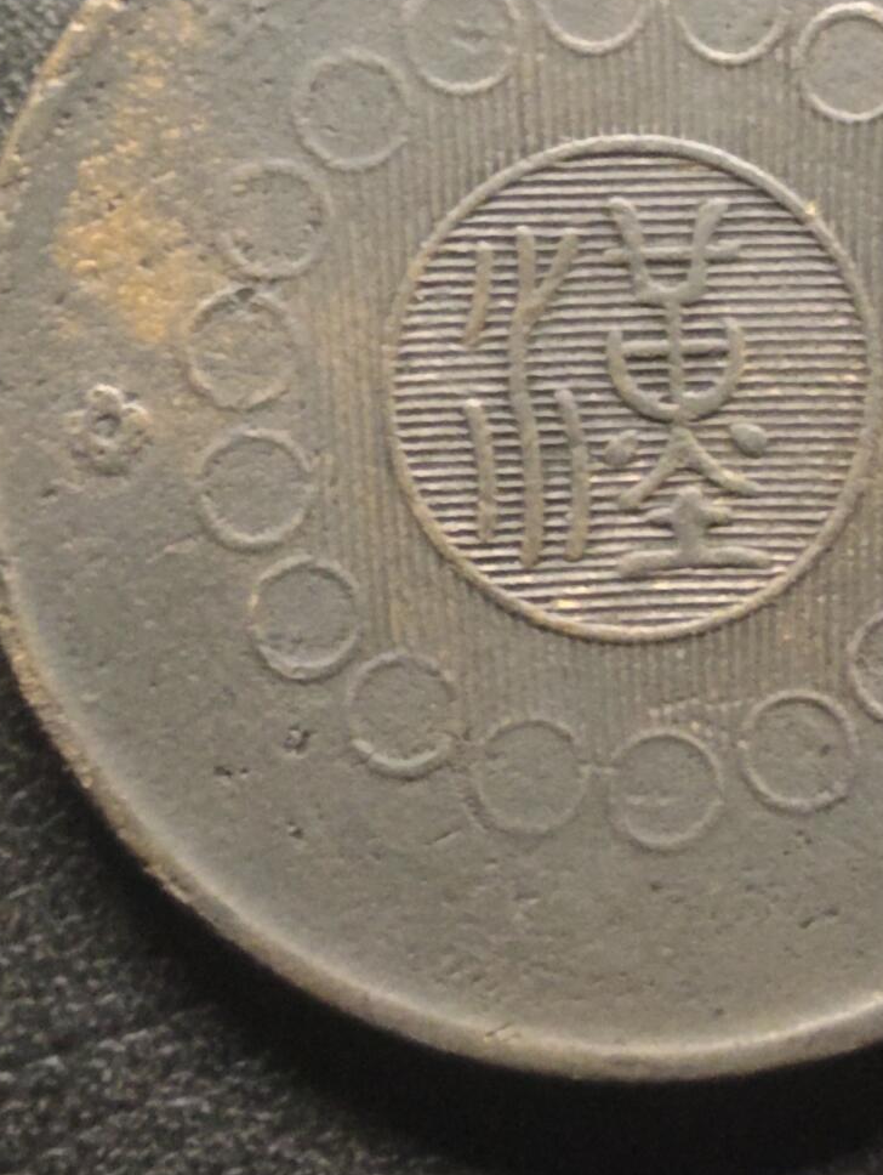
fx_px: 3157
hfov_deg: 15.9
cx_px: 647
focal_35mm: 93
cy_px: 394
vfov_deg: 21.0
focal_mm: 3.42
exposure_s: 1/20
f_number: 2.2
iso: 1600
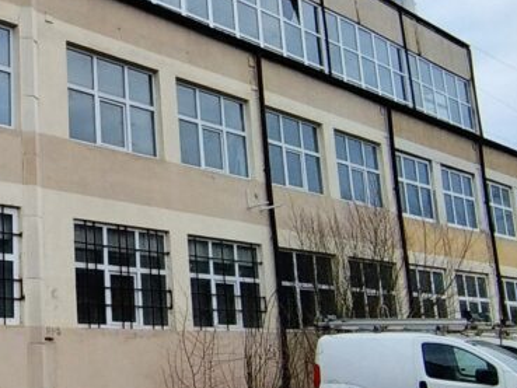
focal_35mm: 52
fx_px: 777
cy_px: 165
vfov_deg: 28.0
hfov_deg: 32.3
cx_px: -56
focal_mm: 1.65
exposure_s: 1/630
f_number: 2.2
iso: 50
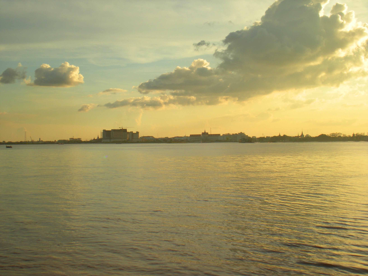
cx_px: 184
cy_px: 138
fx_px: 595
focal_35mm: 56
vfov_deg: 26.1
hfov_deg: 34.3
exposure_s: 1/364
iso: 64
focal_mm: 9.3
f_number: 5.6
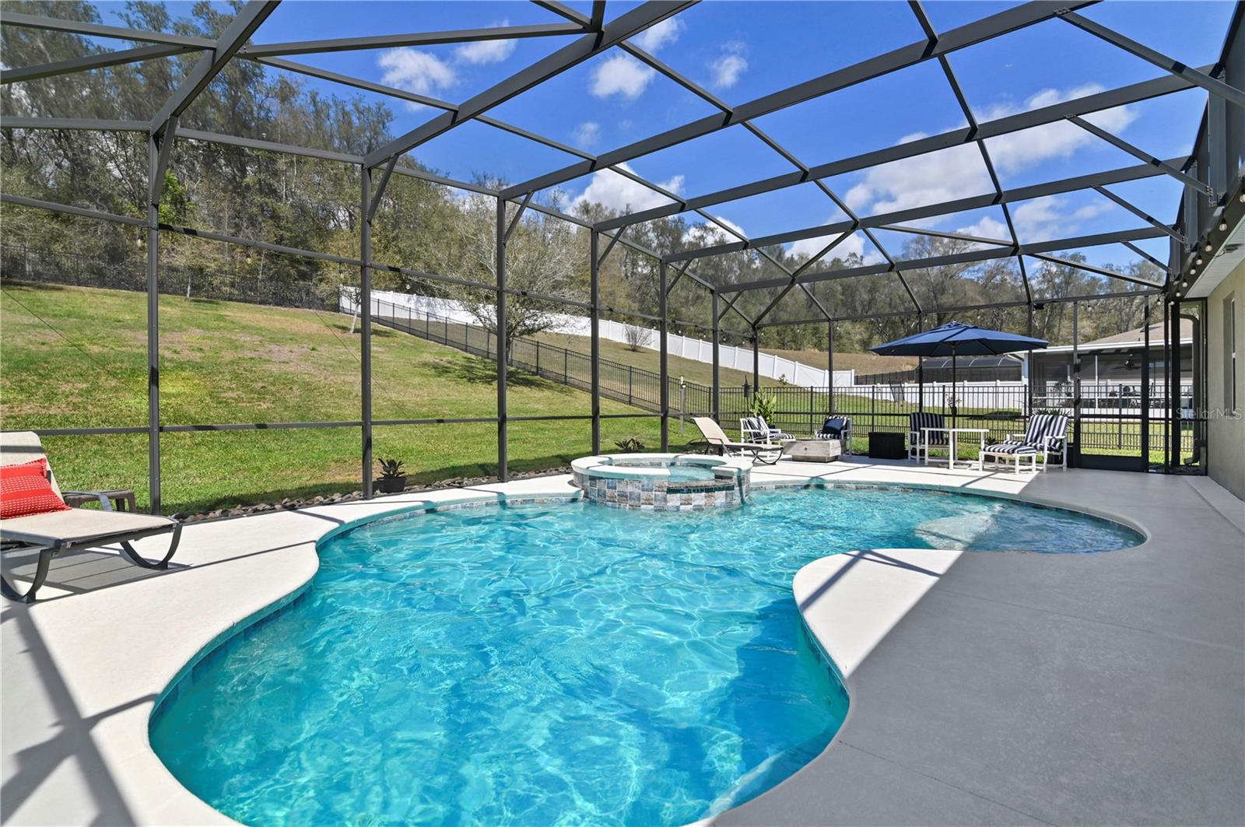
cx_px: 622
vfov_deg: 73.6
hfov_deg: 96.8
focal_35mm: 16
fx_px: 553
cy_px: 414
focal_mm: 16
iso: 100
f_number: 8
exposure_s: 1/160
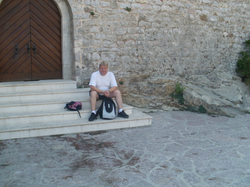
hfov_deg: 51.4
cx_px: 125
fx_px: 260
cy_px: 94
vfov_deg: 39.7
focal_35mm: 36
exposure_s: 1/125
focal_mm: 6.3
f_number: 5.6
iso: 100
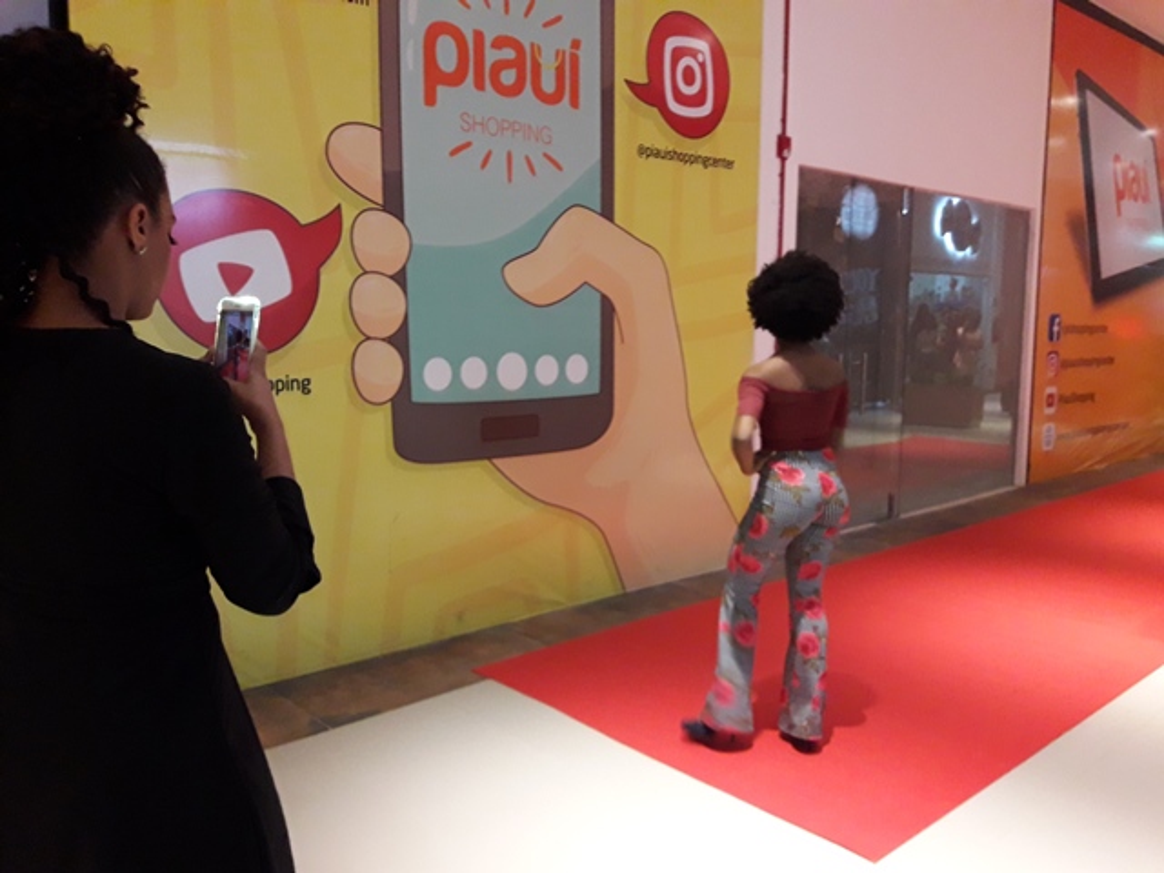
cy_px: 436
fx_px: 942
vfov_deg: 49.7
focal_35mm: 28
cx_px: 582
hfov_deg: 63.4
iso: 250
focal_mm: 3.7
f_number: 1.9
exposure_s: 1/24
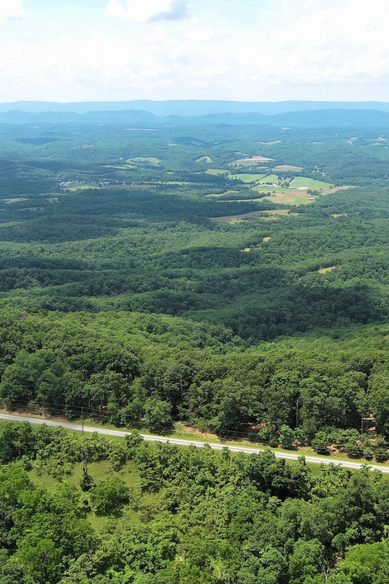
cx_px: 212
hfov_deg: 30.5
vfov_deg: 44.5
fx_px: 713
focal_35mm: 44
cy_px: 294
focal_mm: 10.57
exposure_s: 1/737
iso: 100
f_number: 2.8
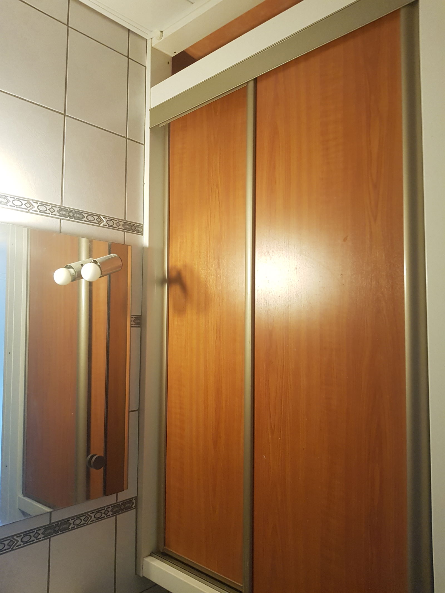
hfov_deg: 53.1
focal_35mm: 26
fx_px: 446
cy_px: 296
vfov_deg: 67.3
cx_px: 222
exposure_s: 1/25
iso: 200
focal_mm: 4.2
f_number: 1.7
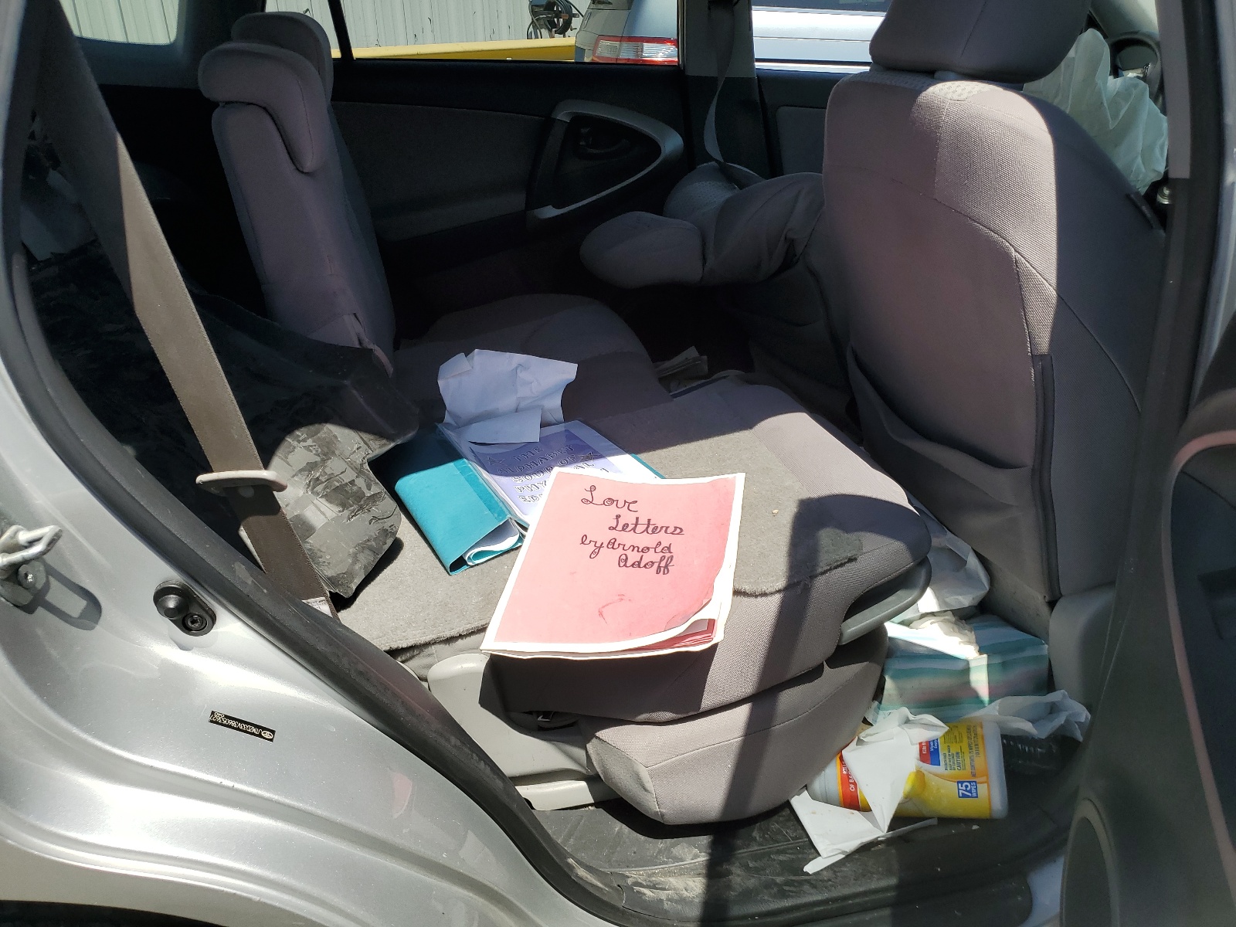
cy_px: 464
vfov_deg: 53.1
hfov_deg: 67.3
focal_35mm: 26
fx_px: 928
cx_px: 618
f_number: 1.5
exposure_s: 1/2500
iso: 50
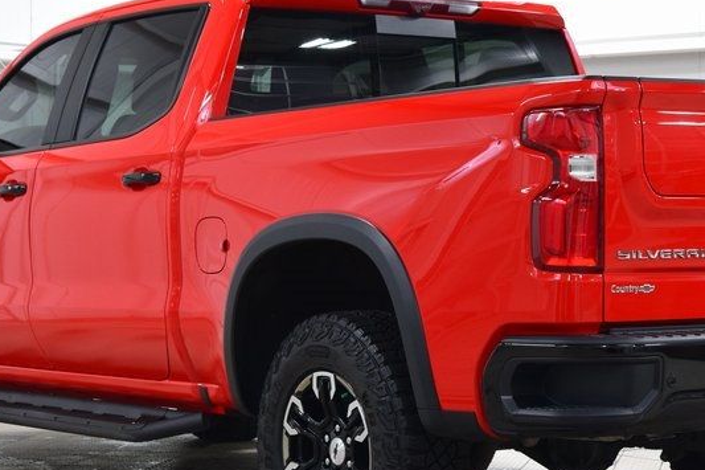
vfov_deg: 14.0
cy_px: 263
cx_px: 430
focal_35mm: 98
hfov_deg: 20.8
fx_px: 1918
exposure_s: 1/15
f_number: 6.3
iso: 720
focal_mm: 34
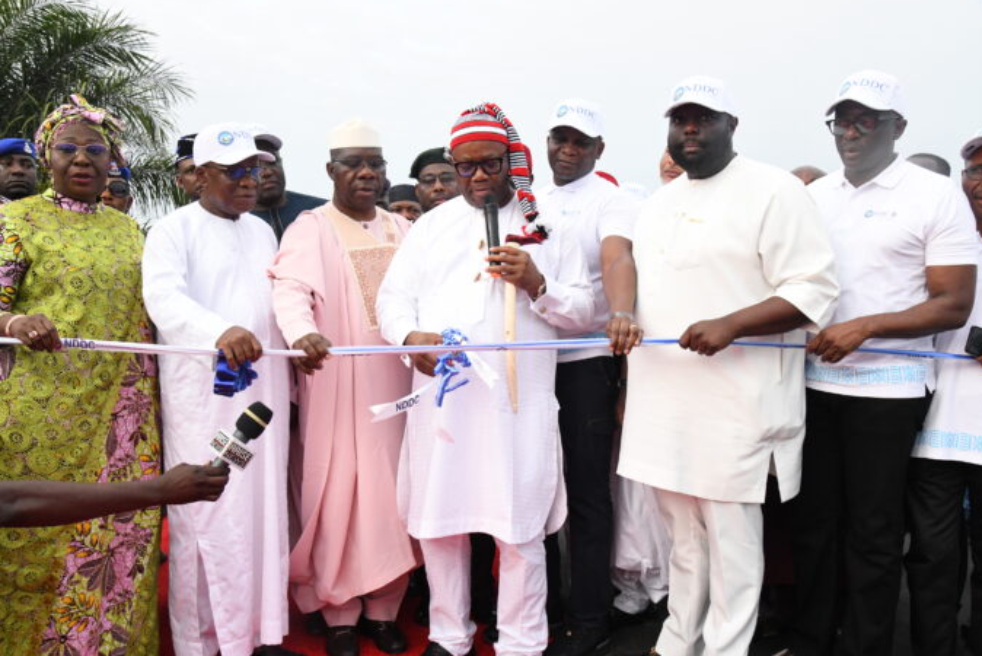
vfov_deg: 41.2
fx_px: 873
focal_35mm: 32
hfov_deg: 58.7
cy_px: 319
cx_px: 484
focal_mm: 31
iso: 4000
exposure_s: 1/125
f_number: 10
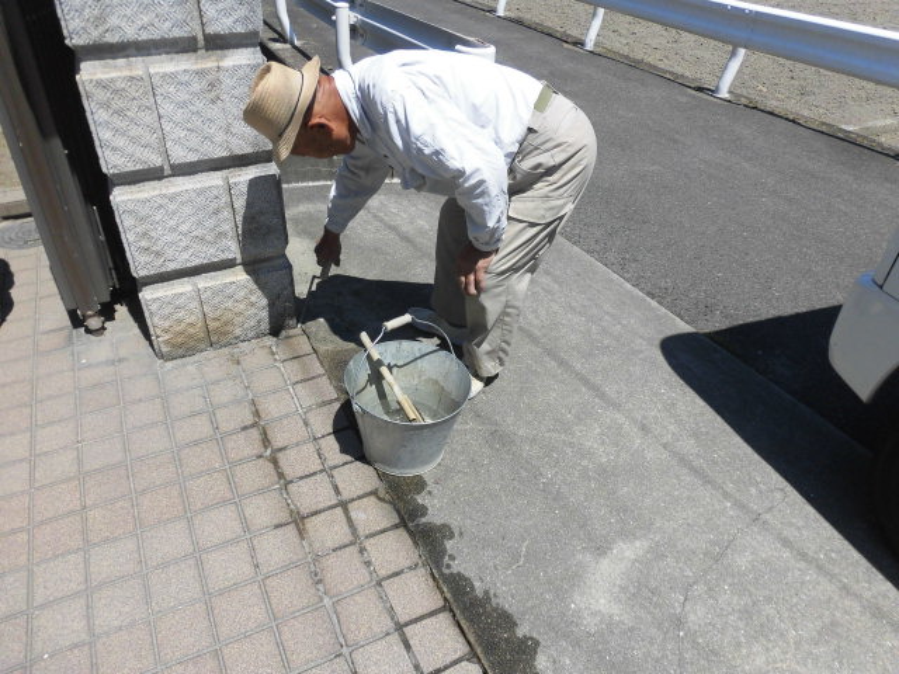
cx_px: 450
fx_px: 623
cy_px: 337
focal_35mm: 24
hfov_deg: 71.6
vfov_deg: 56.8
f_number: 7.8
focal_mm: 4.3
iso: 100
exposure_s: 1/250
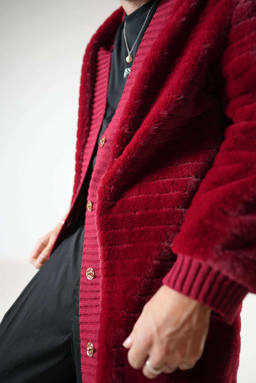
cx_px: 128
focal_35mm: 24
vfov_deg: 73.7
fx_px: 256
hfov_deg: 53.2
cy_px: 192
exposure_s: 1/160
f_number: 1.4
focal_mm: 24
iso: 640
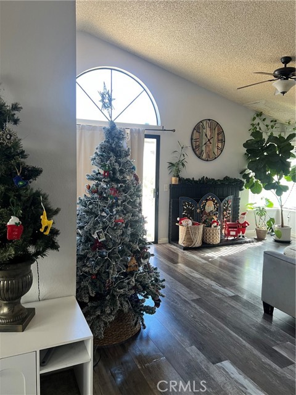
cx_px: 148
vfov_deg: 67.3
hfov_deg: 53.1
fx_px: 296
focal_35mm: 26
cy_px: 198
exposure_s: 1/93
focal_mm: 5.7
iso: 125
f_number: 1.5
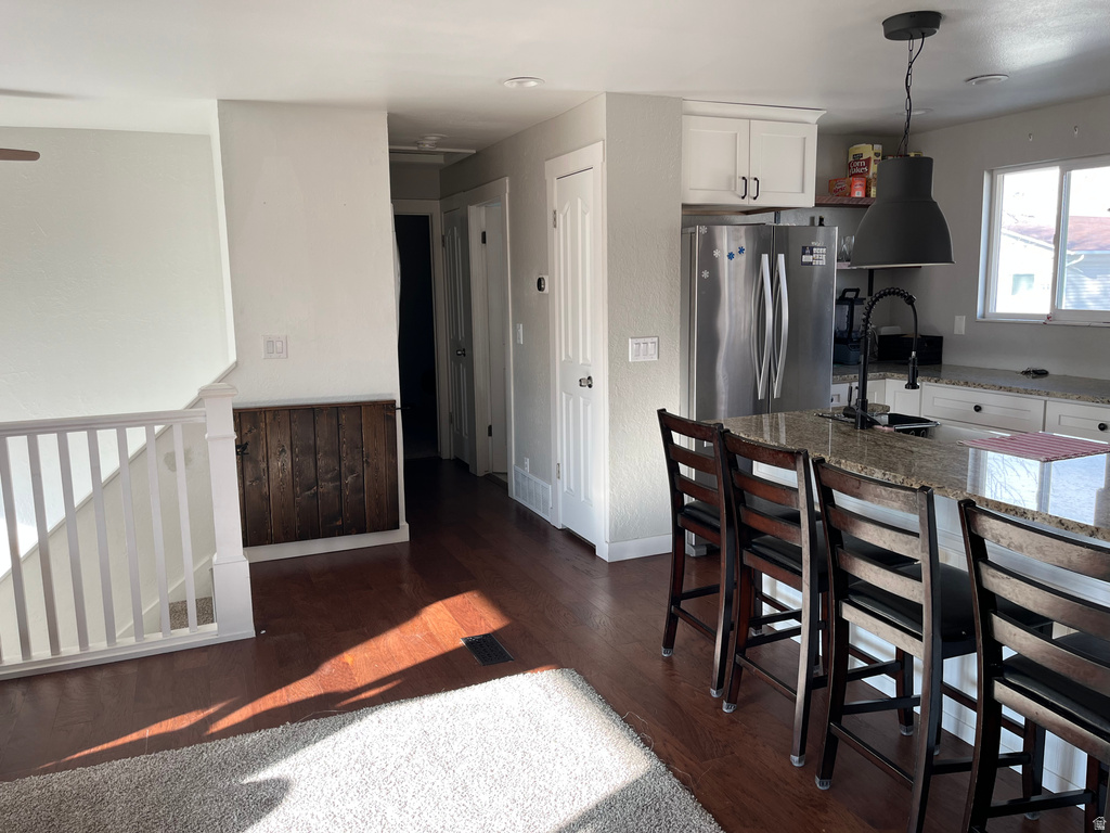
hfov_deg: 67.3
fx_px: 834
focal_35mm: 26
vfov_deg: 53.1
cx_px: 555
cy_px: 416
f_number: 1.6
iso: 50
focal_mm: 5.1
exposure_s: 1/122
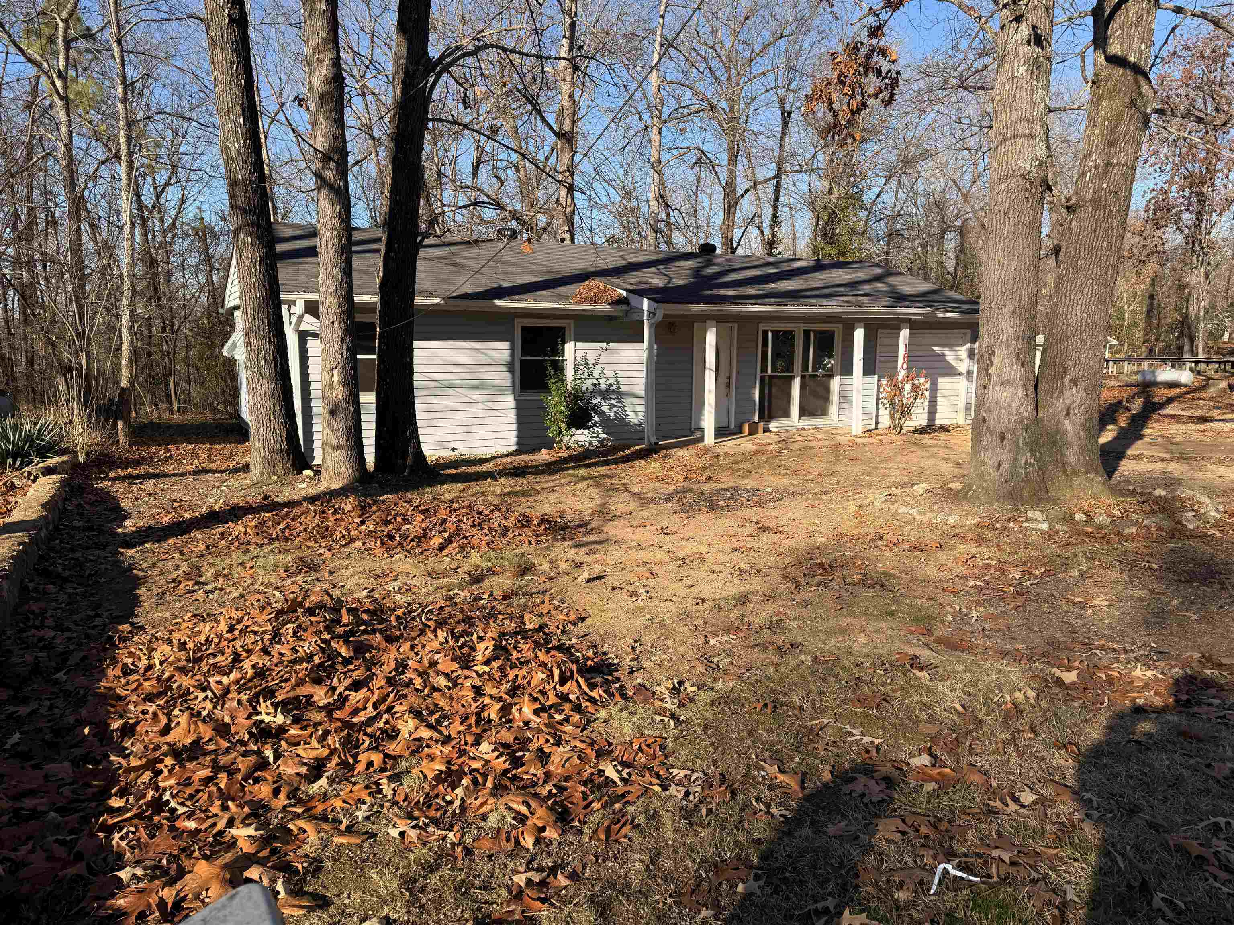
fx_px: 856
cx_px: 617
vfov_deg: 56.8
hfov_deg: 71.6
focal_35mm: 24
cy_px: 462
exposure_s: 1/2169
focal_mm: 6.76
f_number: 1.78
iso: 80
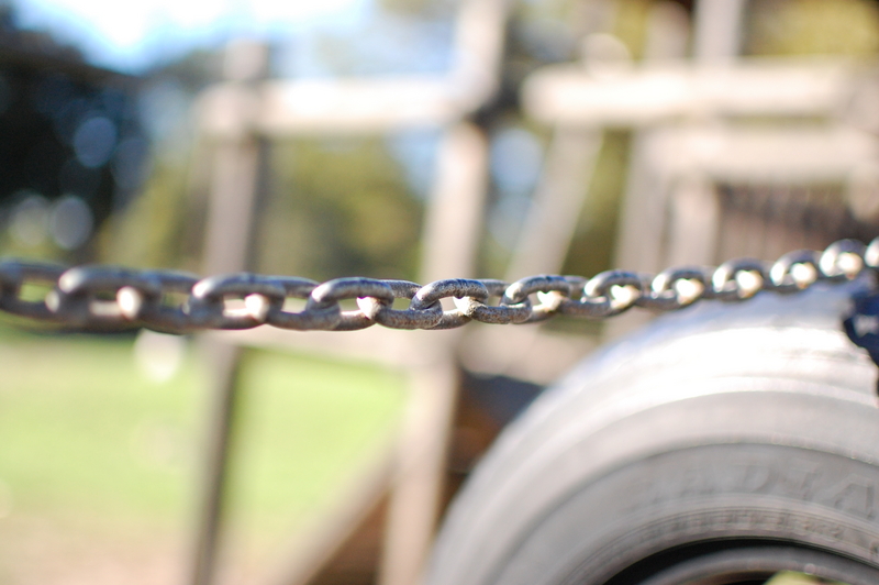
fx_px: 1281
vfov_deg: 25.7
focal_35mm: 52
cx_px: 440
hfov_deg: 37.9
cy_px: 292
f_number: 1.8
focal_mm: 35
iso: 800
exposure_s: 1/4000
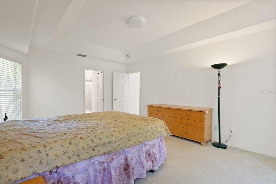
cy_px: 92
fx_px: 123
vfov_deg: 73.8
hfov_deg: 96.7
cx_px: 138
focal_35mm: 16
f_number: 8
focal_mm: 16
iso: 2000
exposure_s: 1/15
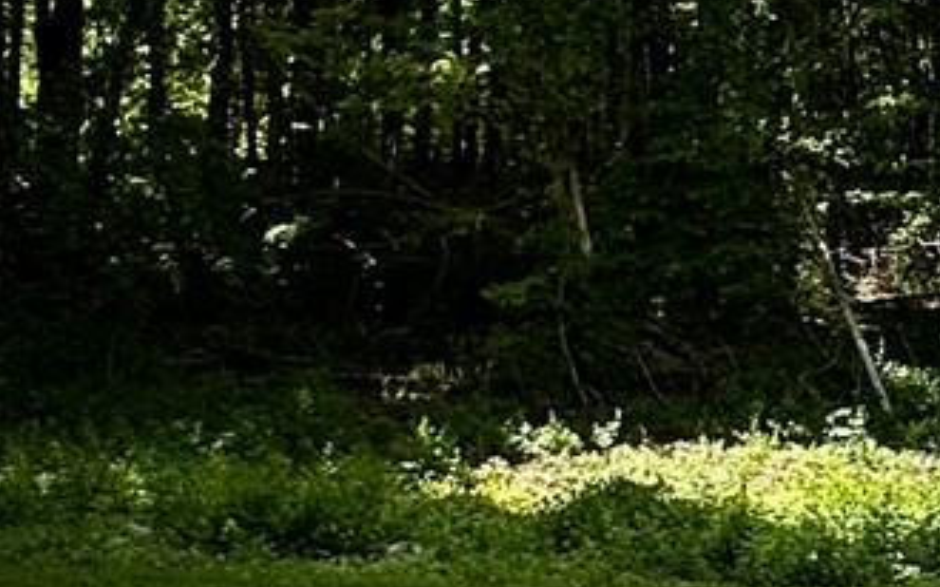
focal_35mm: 92
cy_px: 390
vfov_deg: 14.2
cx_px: 1137
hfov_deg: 21.0
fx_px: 2356
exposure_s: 1/716
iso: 40
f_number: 2.2
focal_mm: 2.22
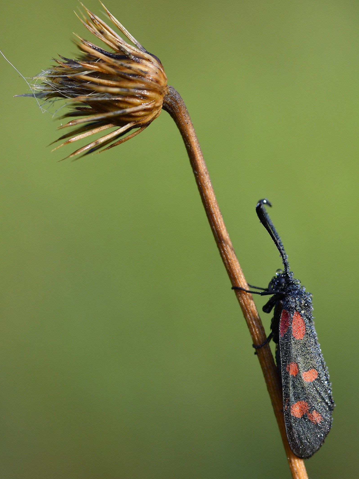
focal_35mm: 172
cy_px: 257
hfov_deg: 8.7
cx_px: 180
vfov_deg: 11.5
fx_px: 2372
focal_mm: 105
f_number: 8
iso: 400
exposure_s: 1/320
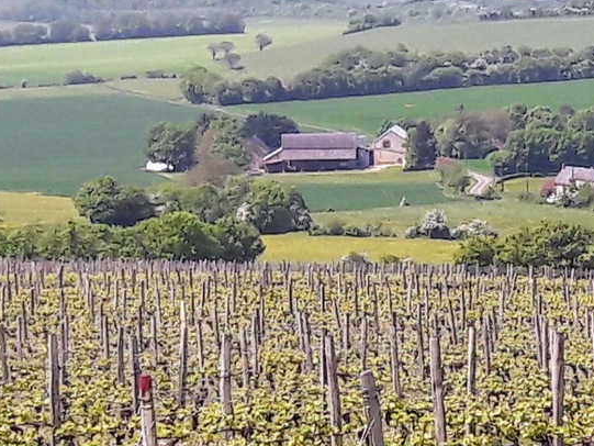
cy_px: 235
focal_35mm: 53
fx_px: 910
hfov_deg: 34.4
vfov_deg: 27.5
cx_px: 522
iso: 40
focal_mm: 3.7
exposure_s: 1/1100
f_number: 1.9
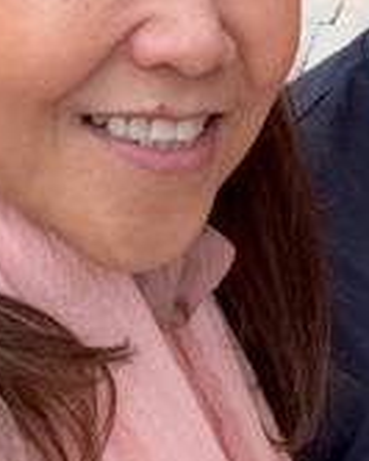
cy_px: -408
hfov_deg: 13.2
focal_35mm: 113
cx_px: 488
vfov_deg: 14.6
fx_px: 1541
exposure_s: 1/857
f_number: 1.9
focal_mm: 2.69
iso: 25
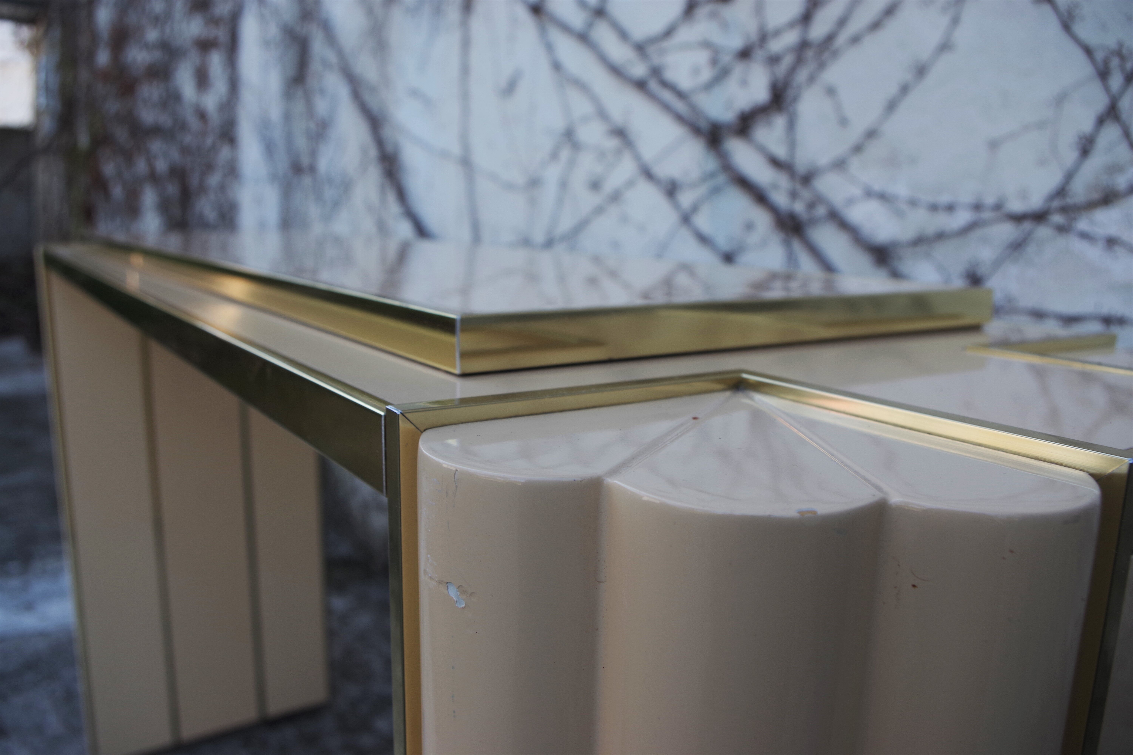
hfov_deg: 61.9
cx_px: 566
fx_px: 944
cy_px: 378
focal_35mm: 30
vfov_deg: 43.6
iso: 100
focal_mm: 20
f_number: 5.6
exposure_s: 1/125
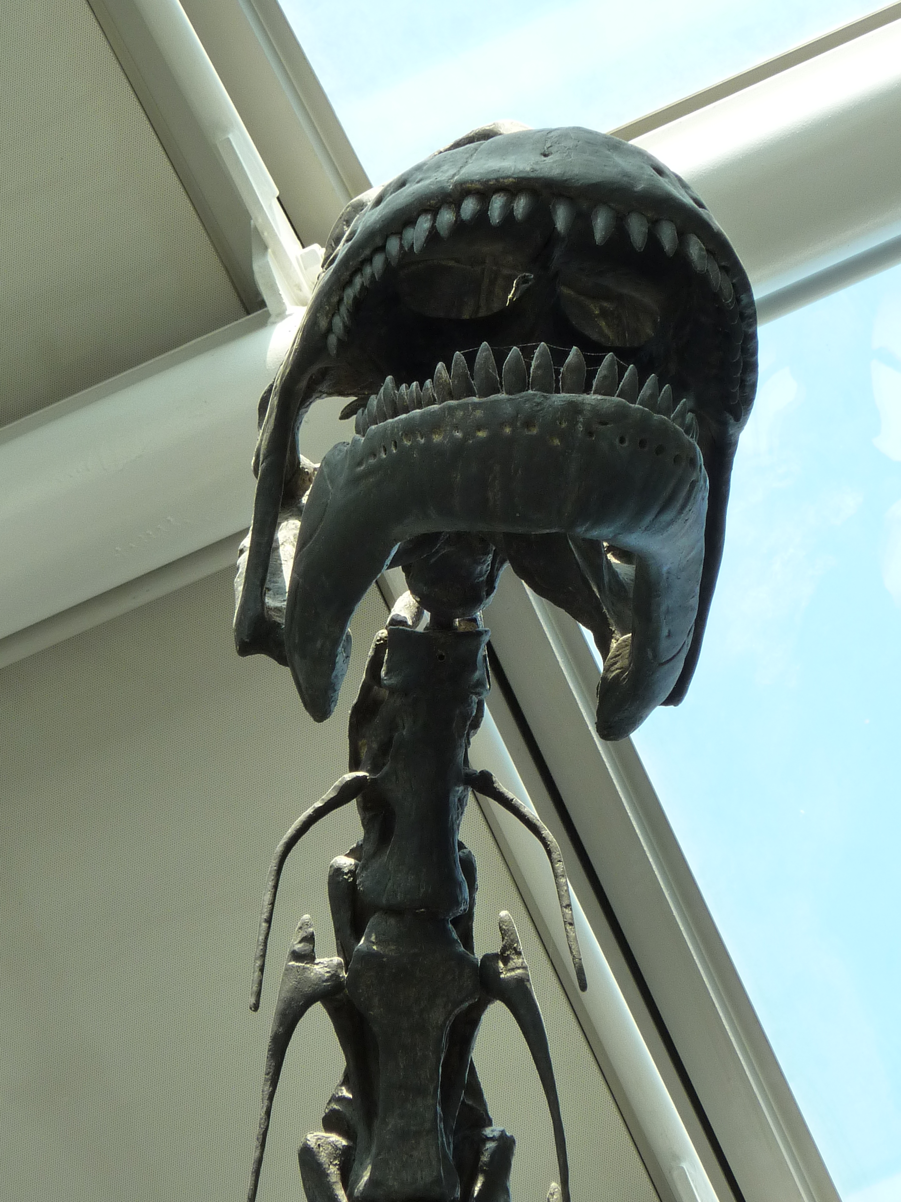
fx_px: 10481
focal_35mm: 302
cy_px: 601
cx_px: 450
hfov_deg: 4.9
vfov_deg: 6.6
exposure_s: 1/80
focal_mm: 34.4
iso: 160
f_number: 4.6
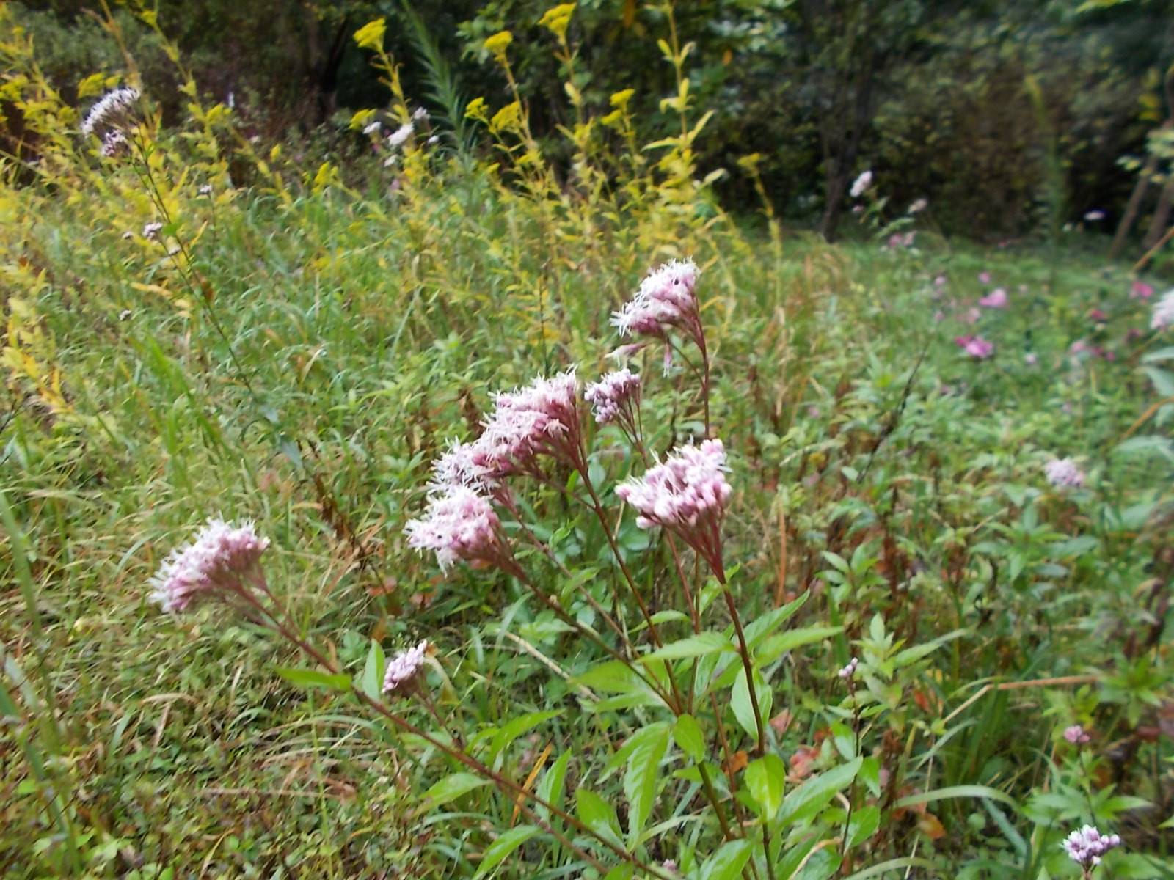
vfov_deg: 53.1
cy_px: 440
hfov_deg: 67.3
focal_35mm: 26
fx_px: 882
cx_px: 587
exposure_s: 1/30
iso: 80
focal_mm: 4.6
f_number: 3.2
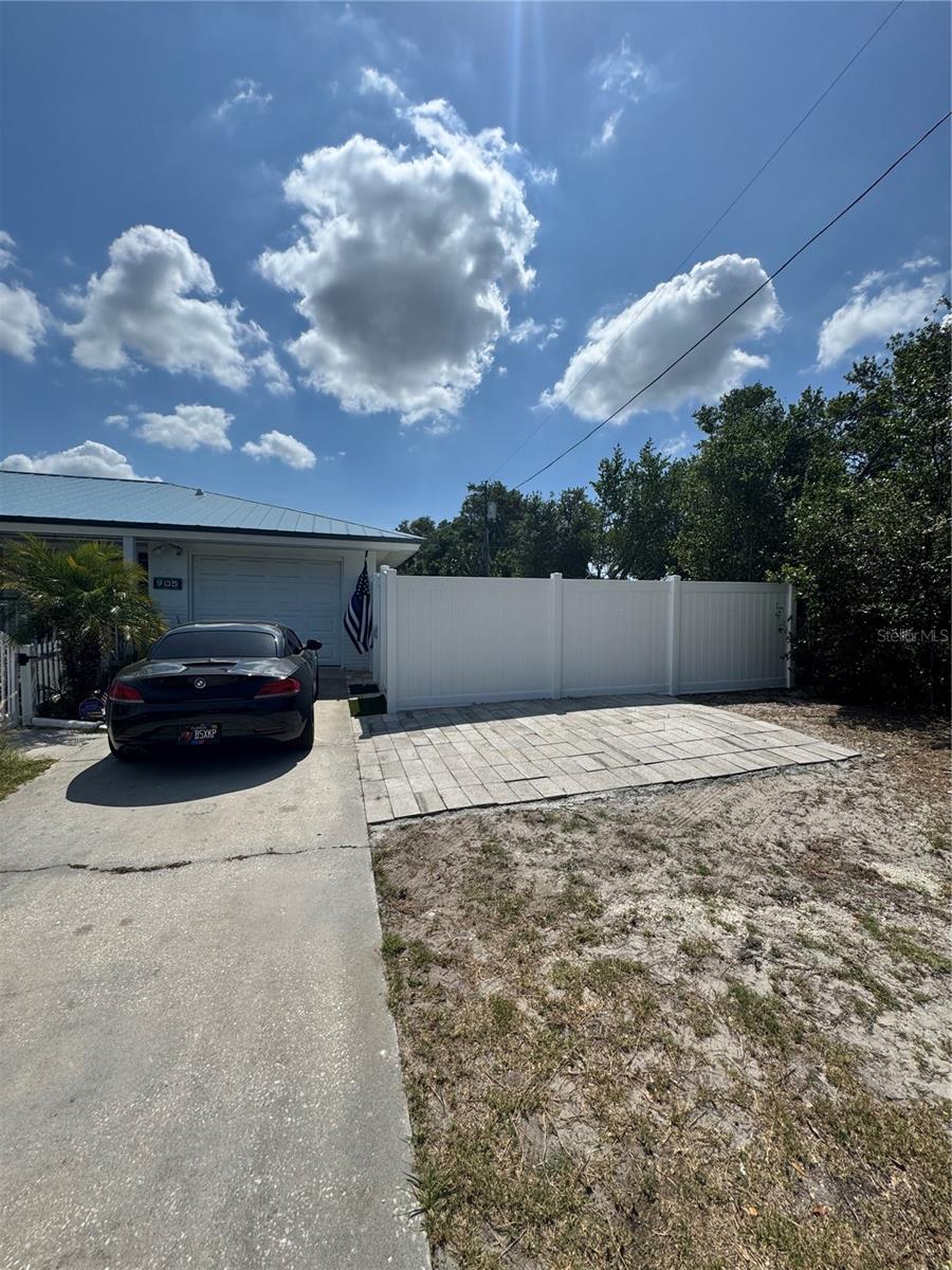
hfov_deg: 85.7
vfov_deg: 102.1
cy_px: 635
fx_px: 513
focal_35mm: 14
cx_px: 476
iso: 40
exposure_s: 1/3906
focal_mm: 2.22
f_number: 2.2
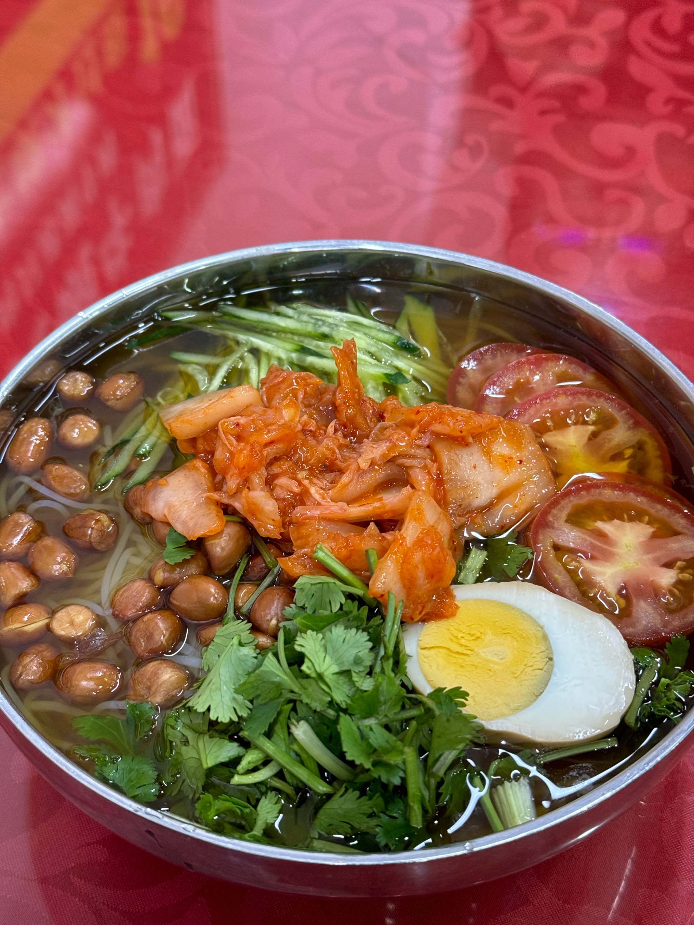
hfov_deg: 30.3
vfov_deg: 39.7
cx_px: 347
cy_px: 462
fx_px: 1283
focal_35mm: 48
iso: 200
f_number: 1.78
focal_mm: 6.86
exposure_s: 1/50
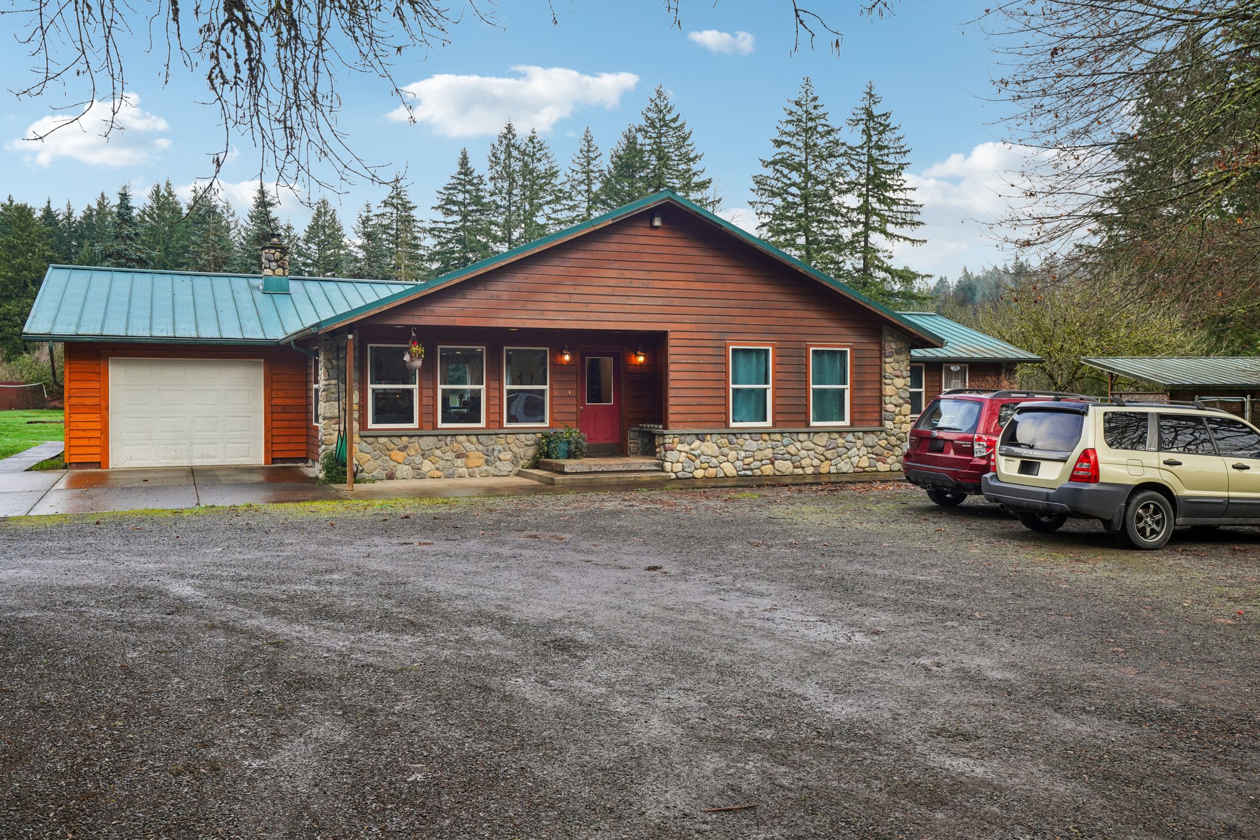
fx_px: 1085
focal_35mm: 31
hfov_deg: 60.3
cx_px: 630
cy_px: 420
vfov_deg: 42.3
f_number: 8
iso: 400
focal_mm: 31
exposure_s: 1/100
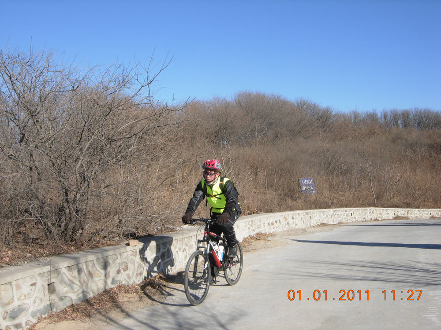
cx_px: 220
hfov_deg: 51.4
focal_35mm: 36
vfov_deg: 39.7
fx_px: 459
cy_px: 165
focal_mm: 7.5
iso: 50
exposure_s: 1/296
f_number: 6.1
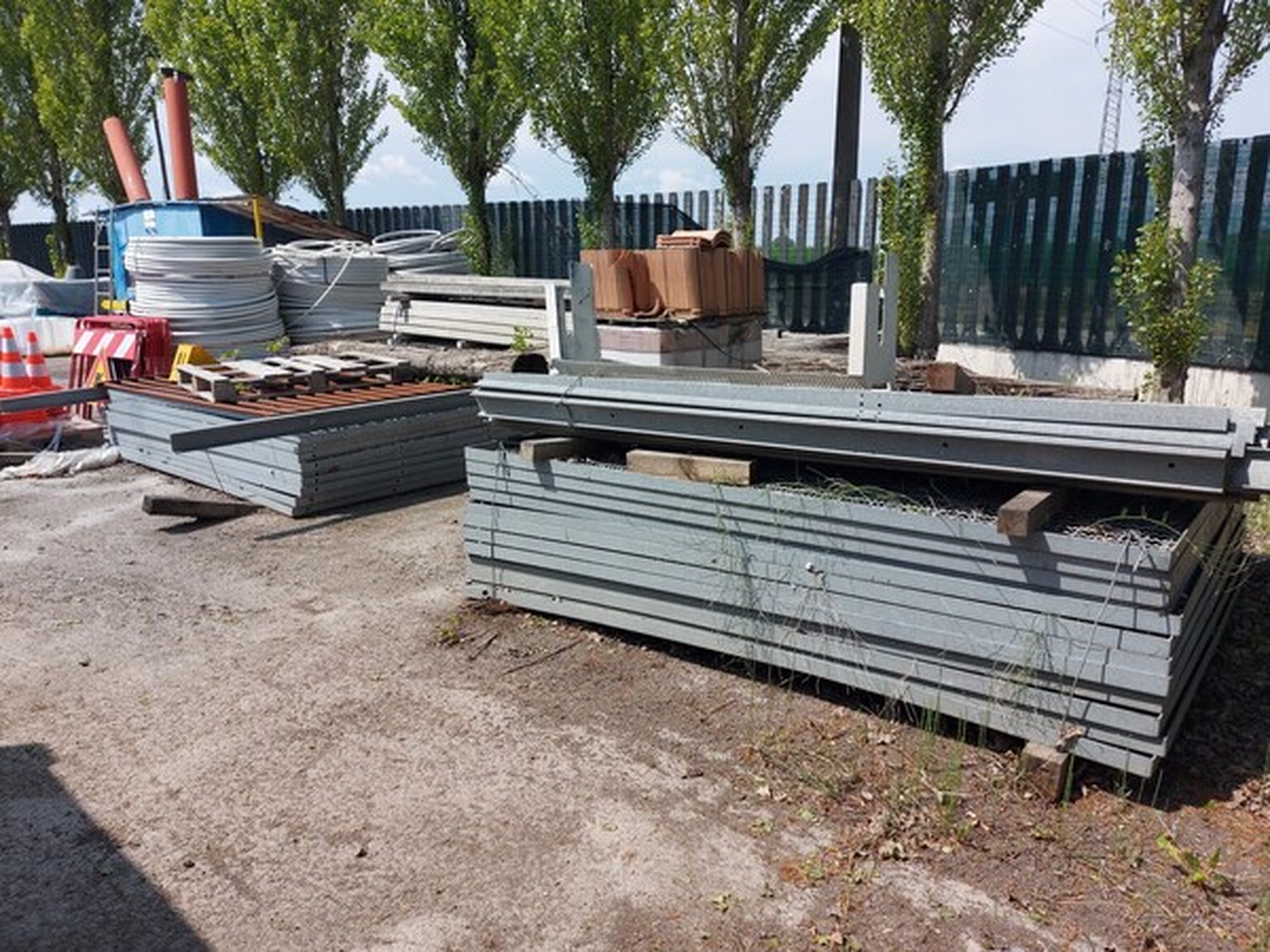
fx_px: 881
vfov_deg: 56.8
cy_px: 476
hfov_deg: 71.6
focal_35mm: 24
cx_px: 635
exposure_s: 1/1140
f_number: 1.8
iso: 32
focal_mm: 5.23
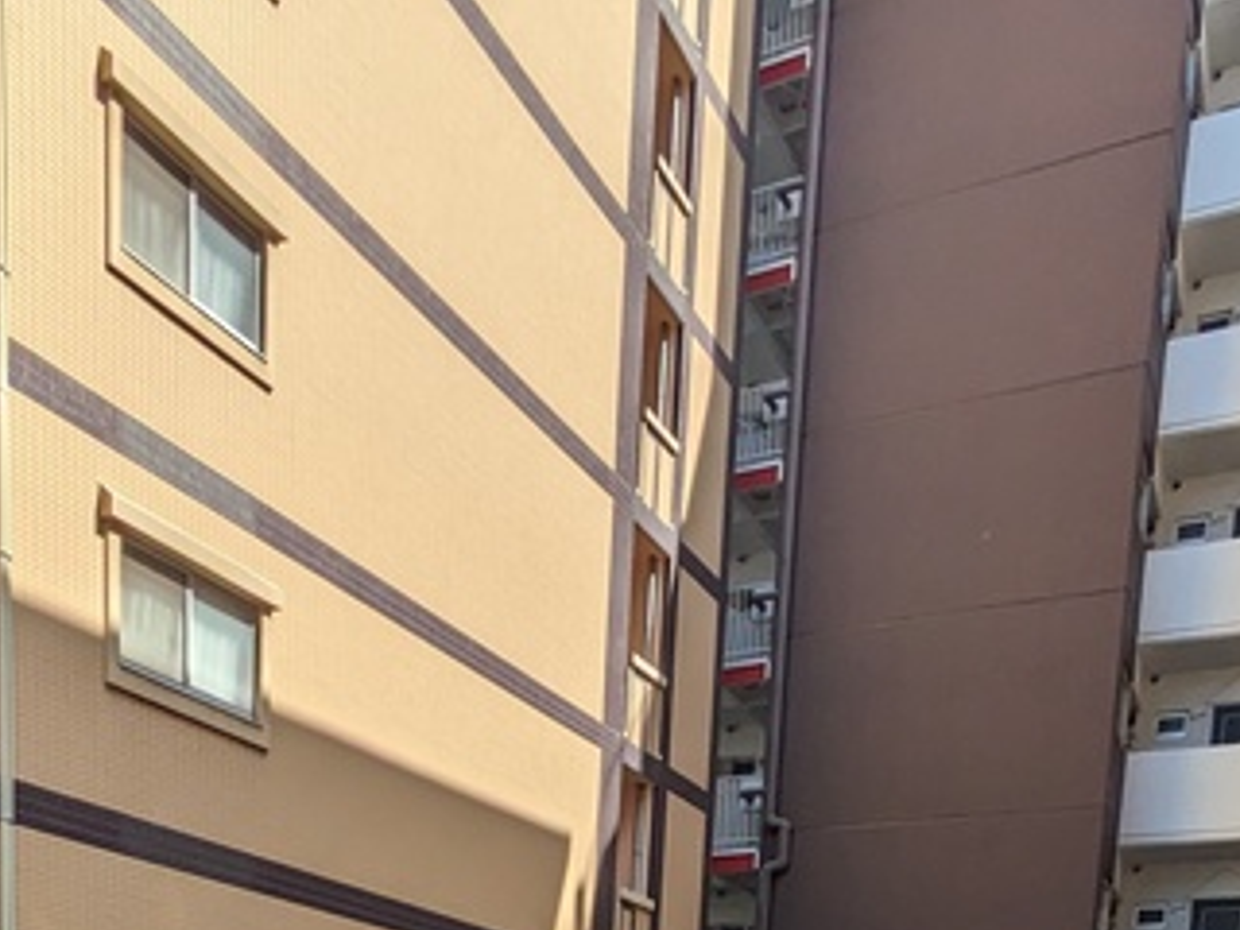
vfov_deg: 25.7
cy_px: 1391
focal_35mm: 42
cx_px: 471
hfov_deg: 44.5
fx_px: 1505
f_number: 2.2
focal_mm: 1.83
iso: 47
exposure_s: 1/1355
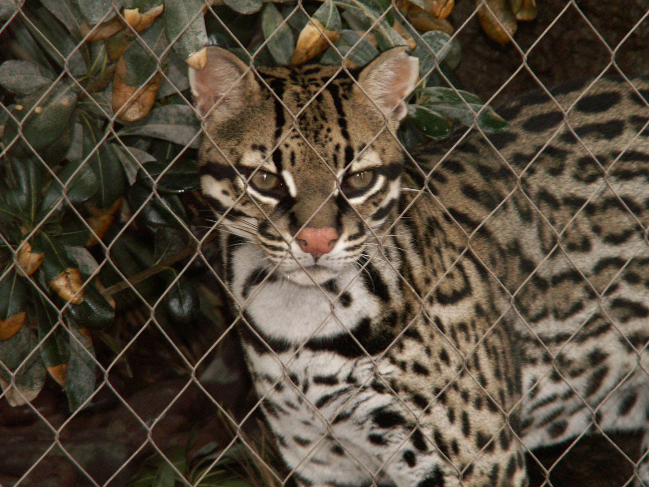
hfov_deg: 7.8
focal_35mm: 254
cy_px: 244
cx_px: 324
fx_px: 4762
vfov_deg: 5.9
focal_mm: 41.68
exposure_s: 1/100
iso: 125
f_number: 4.5
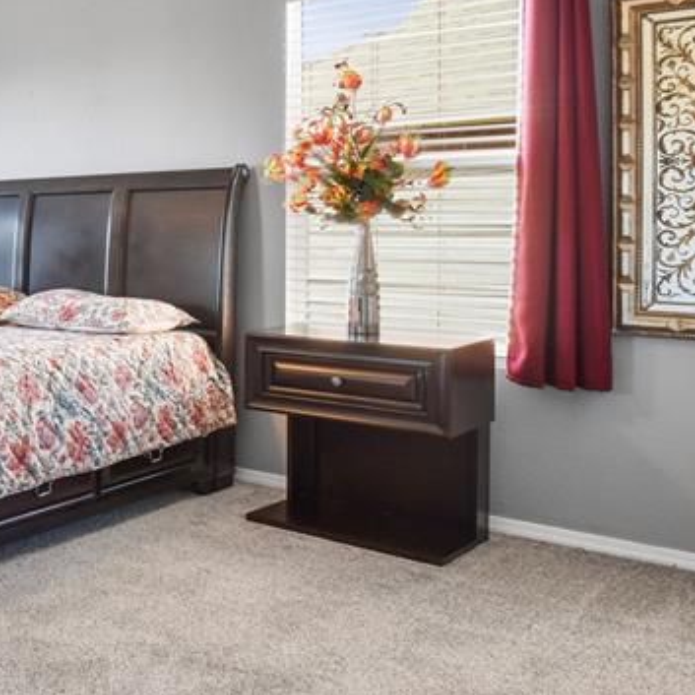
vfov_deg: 44.8
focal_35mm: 37
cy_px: 401
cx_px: -234
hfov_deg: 32.3
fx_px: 840
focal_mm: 10
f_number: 8
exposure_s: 1/4
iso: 320
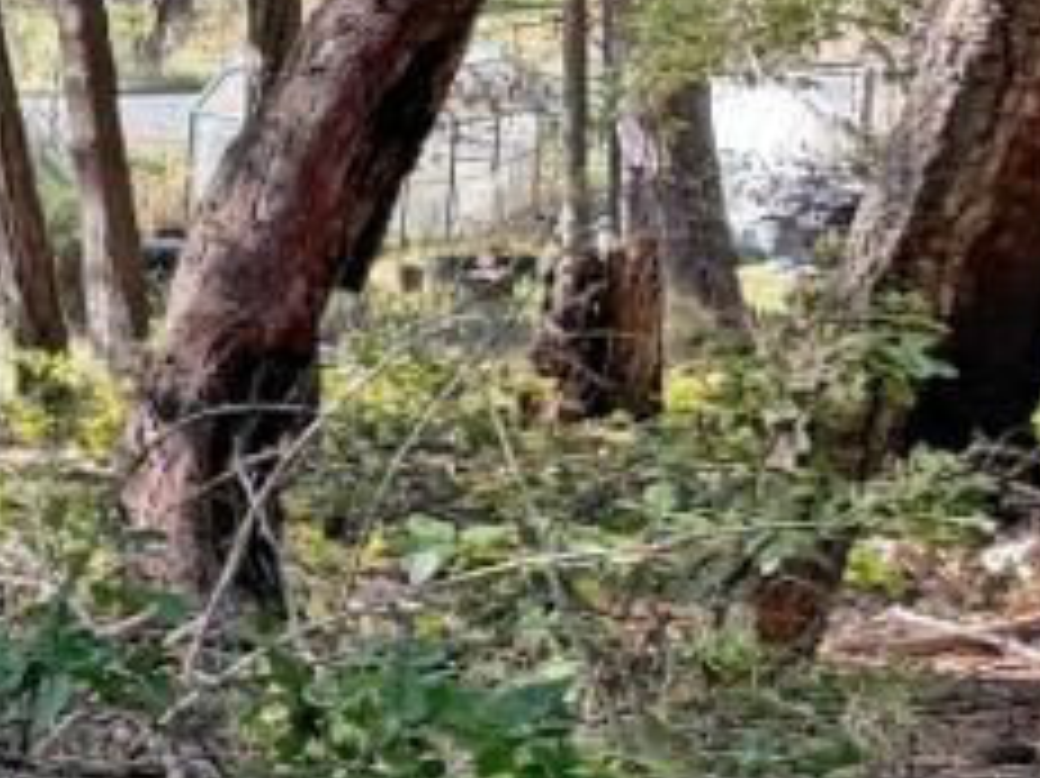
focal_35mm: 156
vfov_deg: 9.5
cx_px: -2220
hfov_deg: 9.5
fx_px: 4684
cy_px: 121
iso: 80
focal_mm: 6.76
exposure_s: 1/282
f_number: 1.78
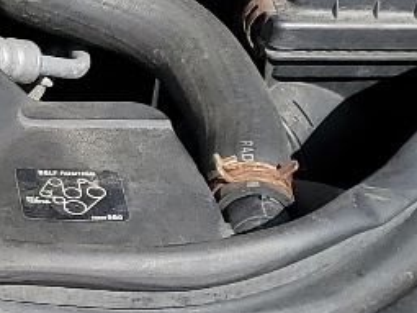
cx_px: -316
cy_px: -67
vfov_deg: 9.0
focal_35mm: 163
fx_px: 1963
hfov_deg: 11.3
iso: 50
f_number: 1.5
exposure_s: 1/2500
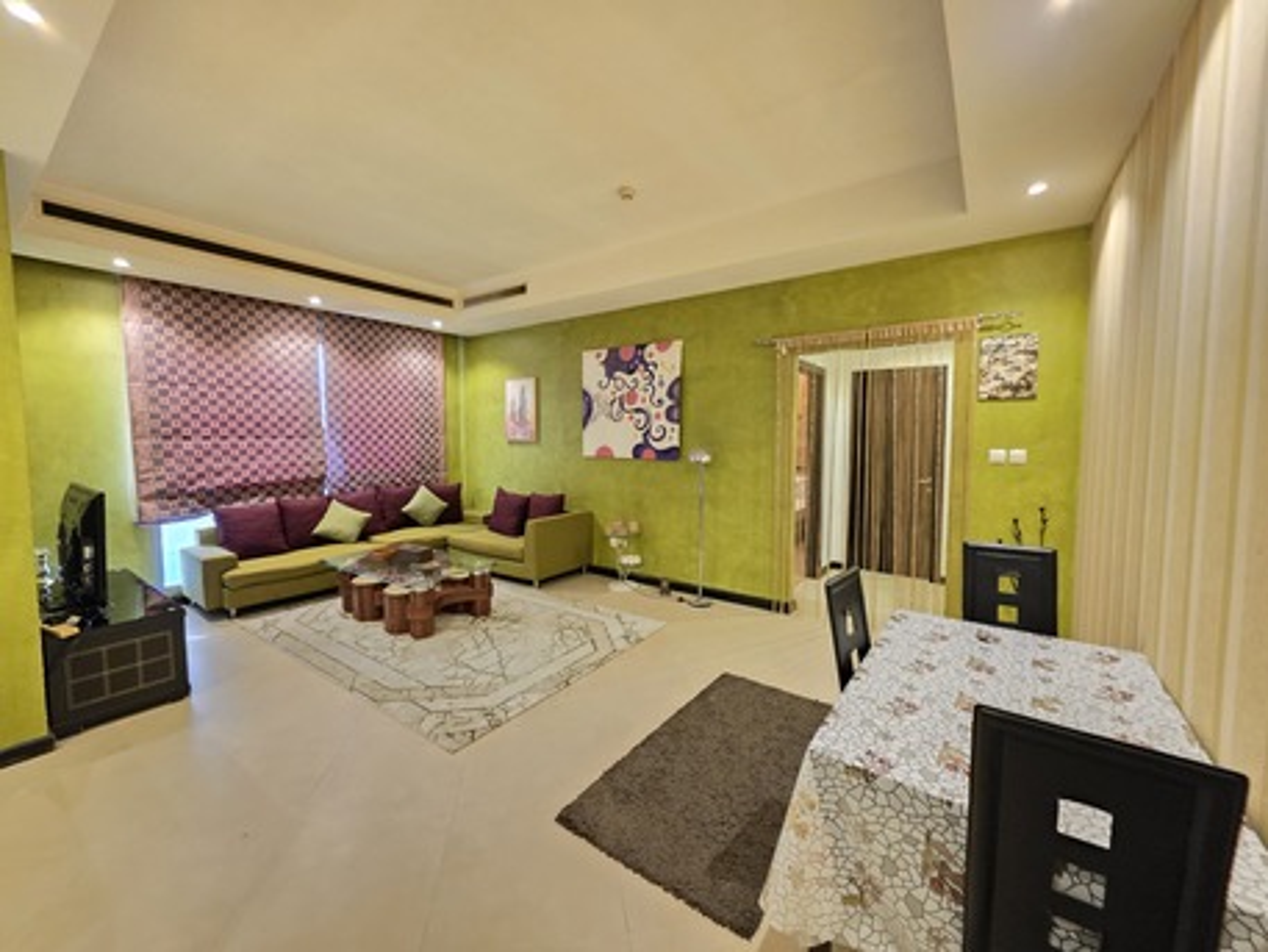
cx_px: 634
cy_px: 476
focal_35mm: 13
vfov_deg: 89.9
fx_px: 476
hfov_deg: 106.2
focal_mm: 2.2
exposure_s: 1/25
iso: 1000
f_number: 1.9
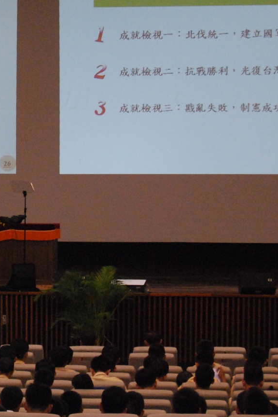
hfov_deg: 7.3
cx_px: -111
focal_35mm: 185
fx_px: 2144
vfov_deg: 11.1
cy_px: 130
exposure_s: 1/25
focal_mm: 55
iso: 1600
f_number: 5.6
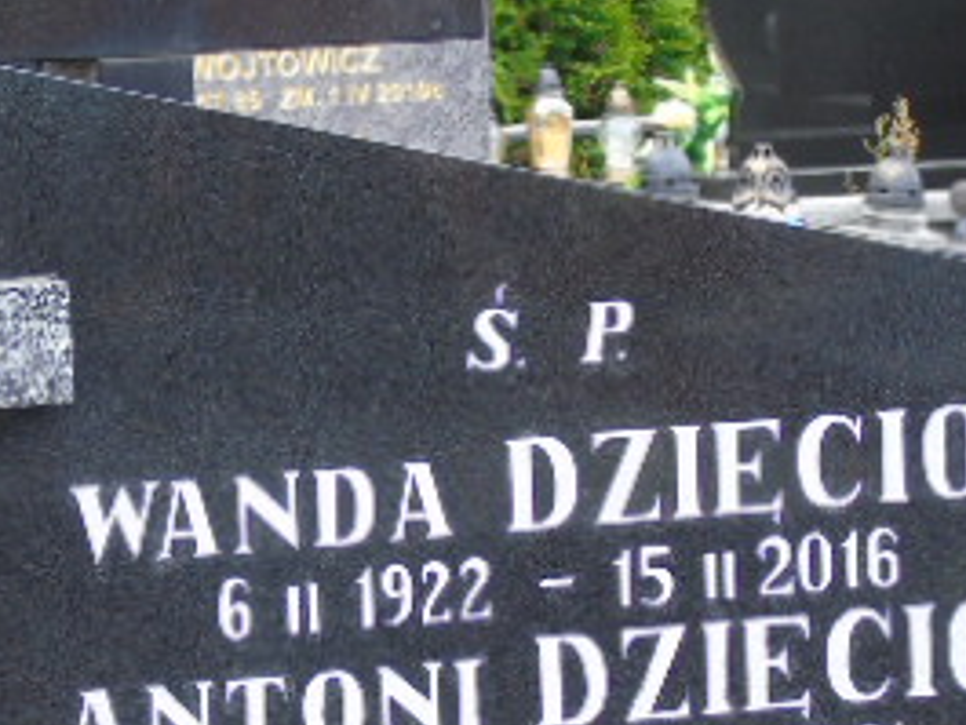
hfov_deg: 8.7
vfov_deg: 6.5
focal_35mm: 227
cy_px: 696
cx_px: 313
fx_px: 6338
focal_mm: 17
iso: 100
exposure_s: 1/40
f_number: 4.3
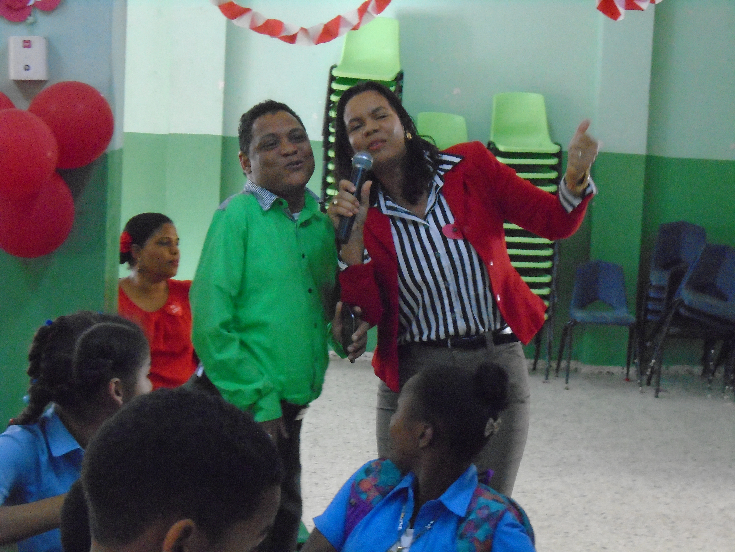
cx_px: 368
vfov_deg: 18.7
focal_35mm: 79
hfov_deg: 24.7
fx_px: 1677
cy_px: 276
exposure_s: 1/40
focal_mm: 14
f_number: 6.1
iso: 800
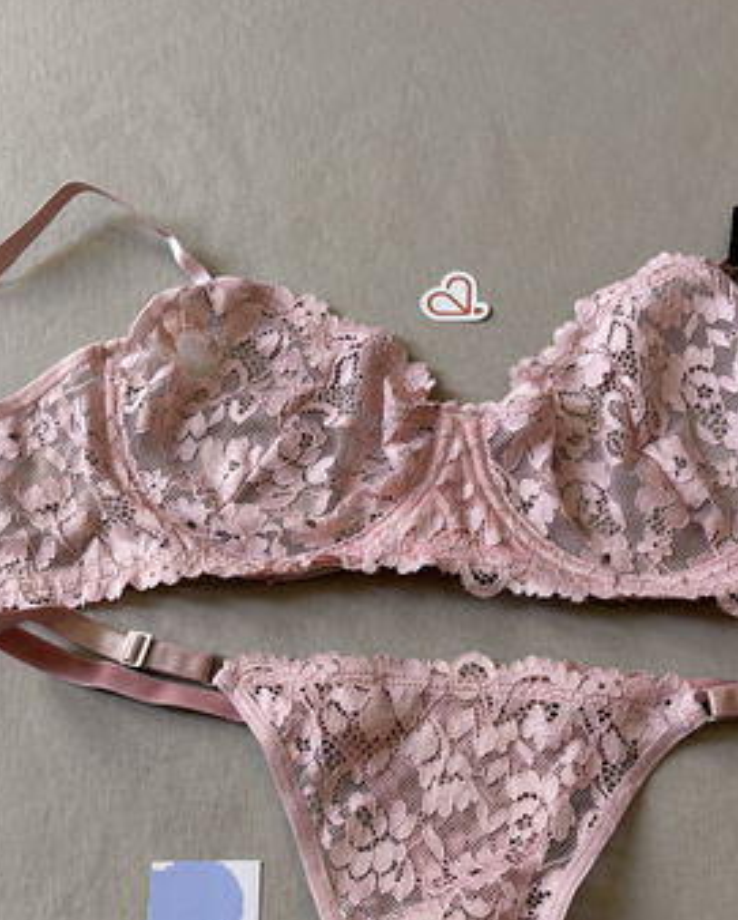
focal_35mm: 40
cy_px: 666
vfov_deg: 44.5
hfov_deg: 37.3
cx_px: 438
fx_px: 1091
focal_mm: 5.96
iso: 64
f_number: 1.6
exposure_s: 1/121
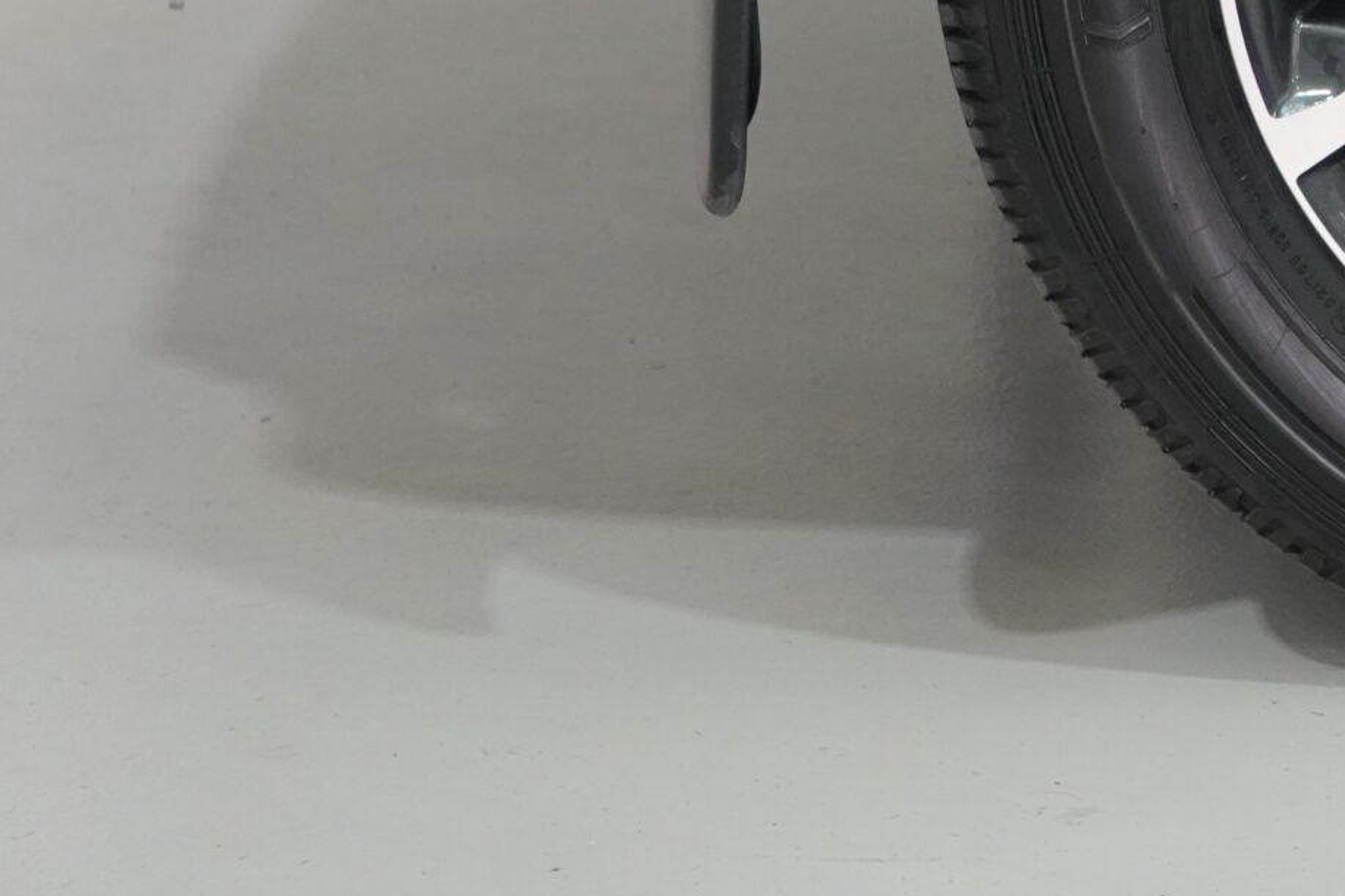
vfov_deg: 5.9
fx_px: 8606
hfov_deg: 8.8
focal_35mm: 230
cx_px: 1830
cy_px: -332
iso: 1250
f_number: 4.5
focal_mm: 55
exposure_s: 1/100
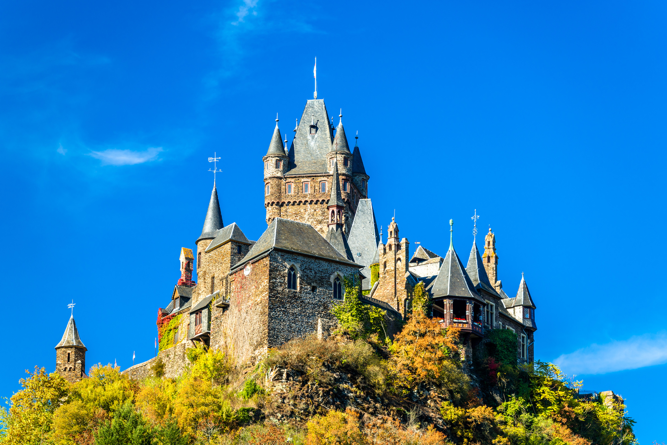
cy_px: 222
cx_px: 334
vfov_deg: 8.7
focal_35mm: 157
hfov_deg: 13.1
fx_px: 2909
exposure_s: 1/160
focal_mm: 157
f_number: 5.6
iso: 100
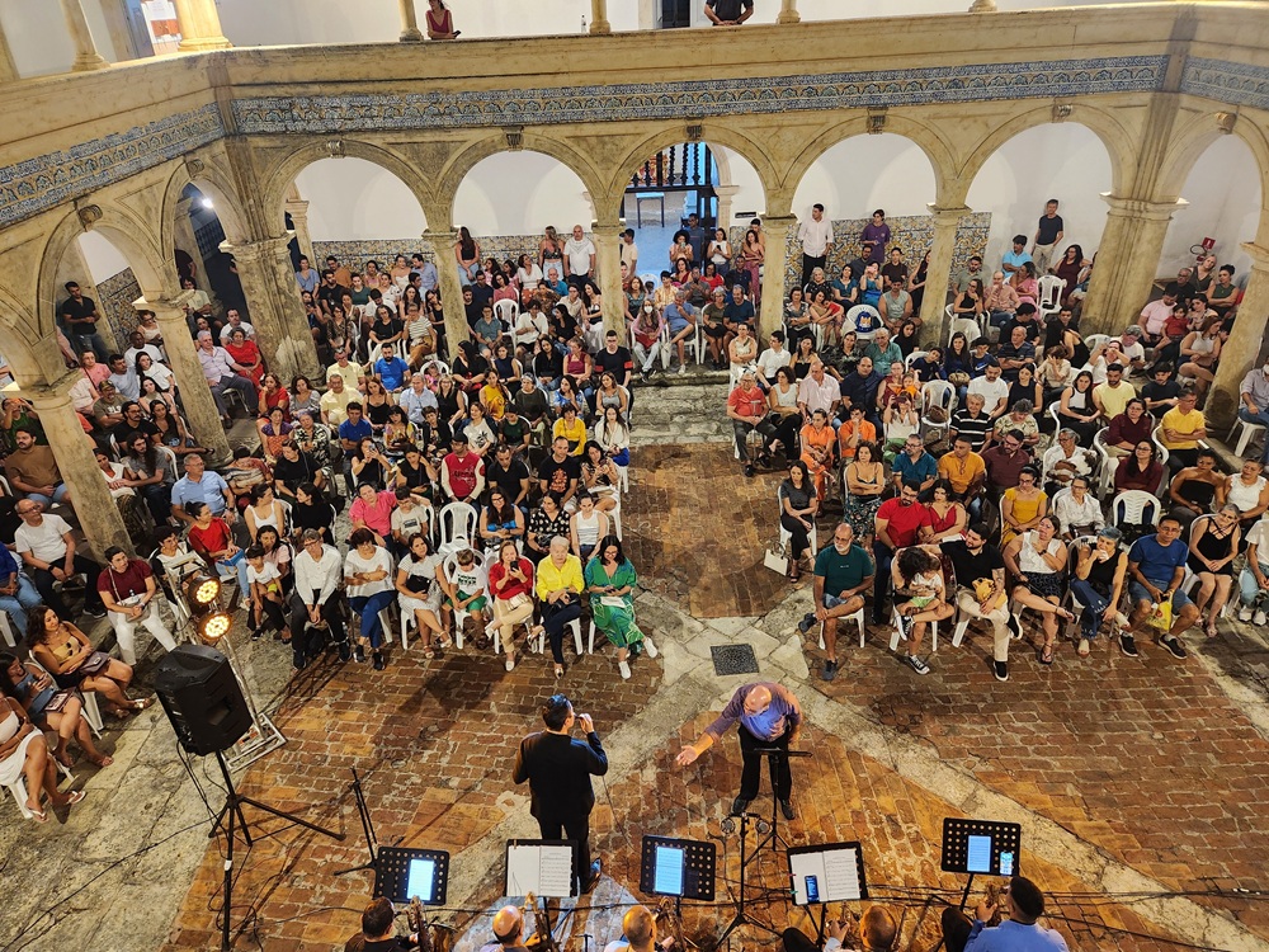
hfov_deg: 73.9
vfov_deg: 58.9
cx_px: 634
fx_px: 843
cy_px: 476
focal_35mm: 23
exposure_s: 1/40
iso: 500
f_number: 1.8
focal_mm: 5.4
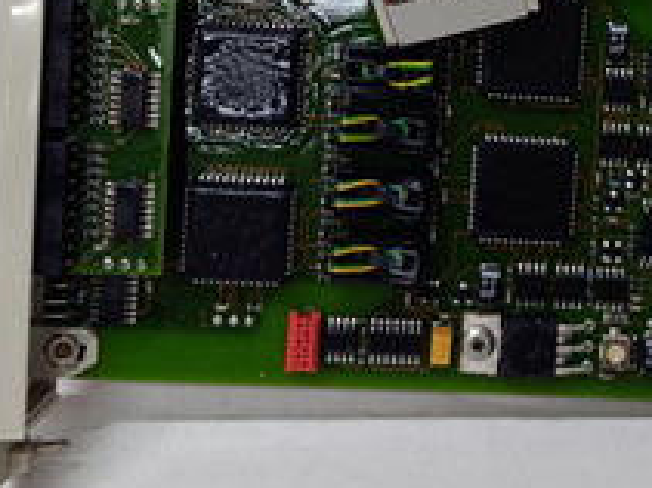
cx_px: 538
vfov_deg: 22.5
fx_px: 1205
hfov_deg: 29.5
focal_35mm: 64
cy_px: 66
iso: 238
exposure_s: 1/33
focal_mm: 3.79
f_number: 2
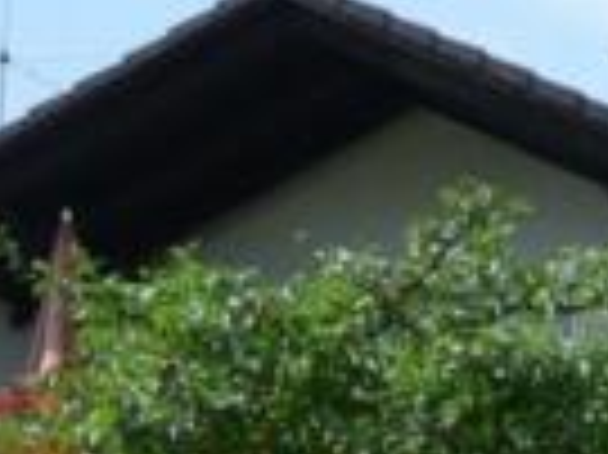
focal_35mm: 174
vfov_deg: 8.3
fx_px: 3053
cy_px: 764
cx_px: 804
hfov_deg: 11.1
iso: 100
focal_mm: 6.7
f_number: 3.9
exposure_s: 1/640
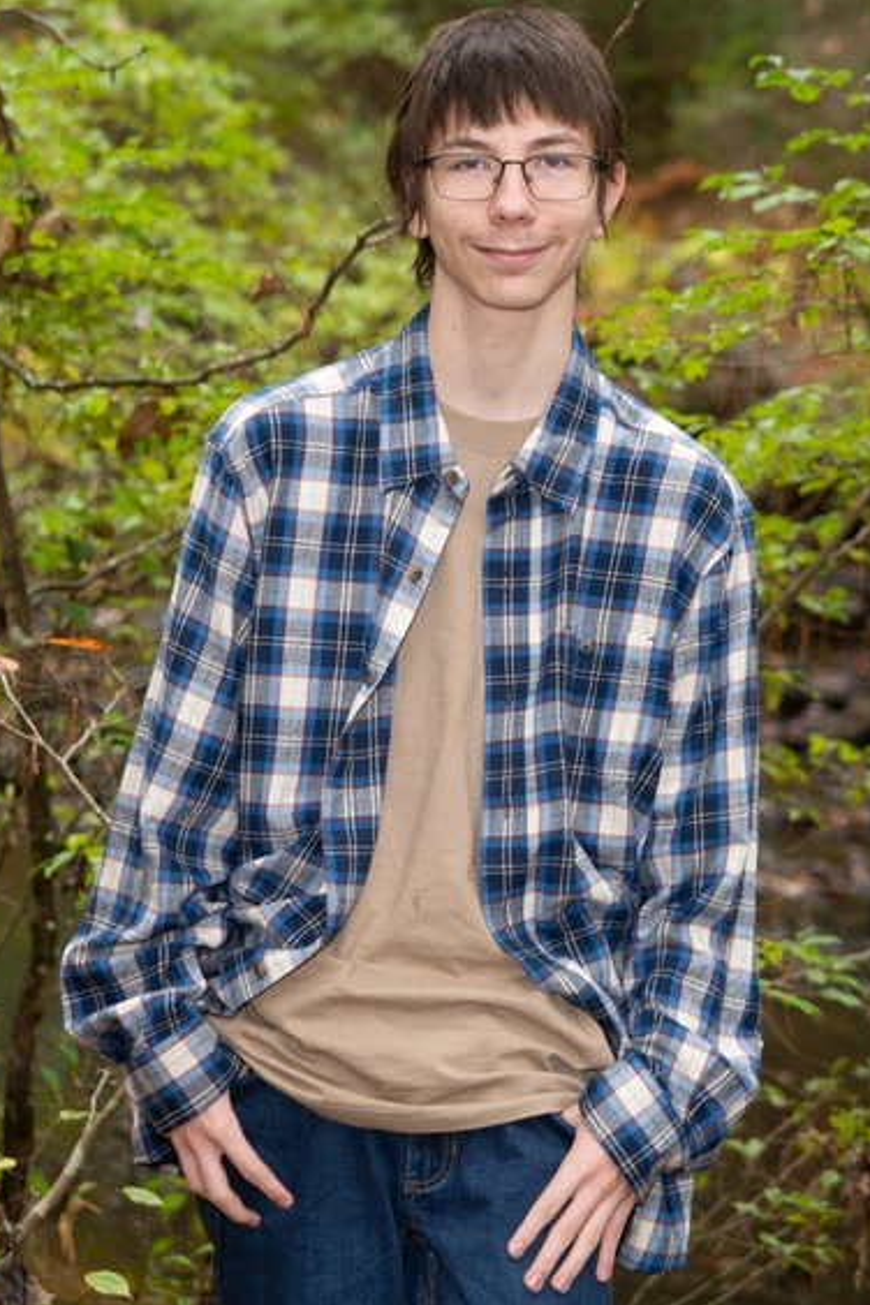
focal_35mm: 139
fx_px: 5038
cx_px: 474
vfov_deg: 14.8
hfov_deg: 9.9
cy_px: 646
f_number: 6.3
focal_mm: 98
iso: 500
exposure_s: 1/100
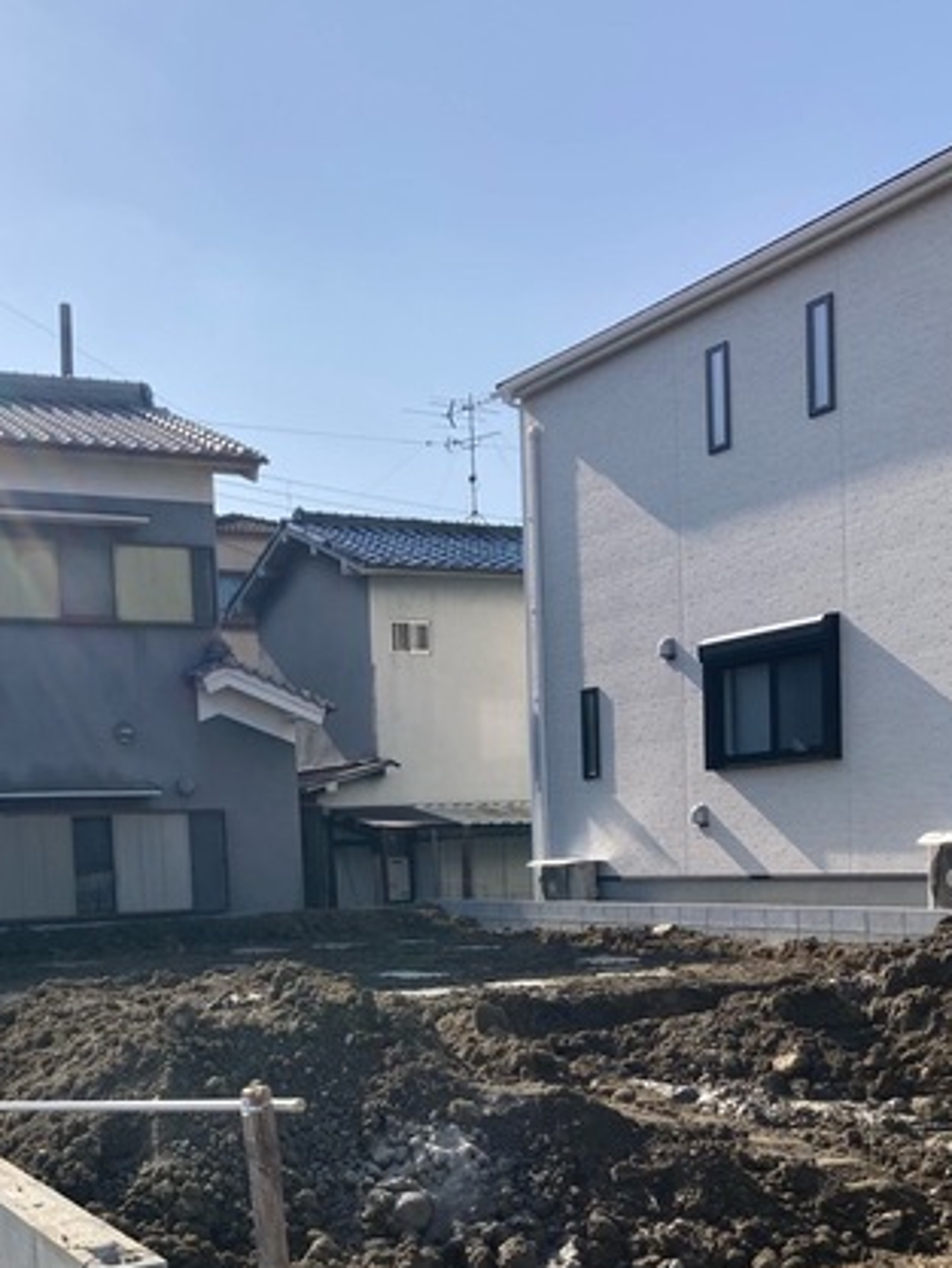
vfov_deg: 42.4
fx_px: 1576
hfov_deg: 33.5
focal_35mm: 43
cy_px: 967
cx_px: 389
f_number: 1.8
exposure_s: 1/2667
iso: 20
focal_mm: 3.99
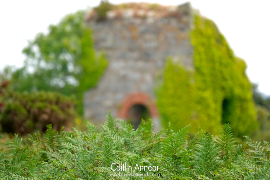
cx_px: 135
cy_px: 90
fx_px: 4005
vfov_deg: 2.6
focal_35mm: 534
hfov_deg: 3.9
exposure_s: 1/250
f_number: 4
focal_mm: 195.64
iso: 100
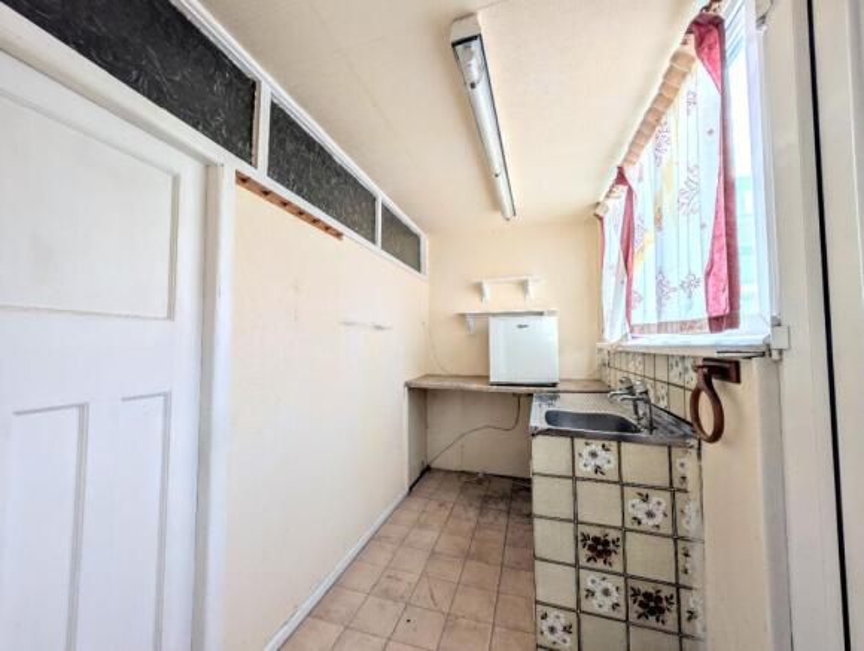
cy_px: 326
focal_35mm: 12
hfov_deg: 110.4
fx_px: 300
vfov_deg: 94.7
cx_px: 432
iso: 52
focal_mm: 2.02
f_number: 1.7
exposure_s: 1/154
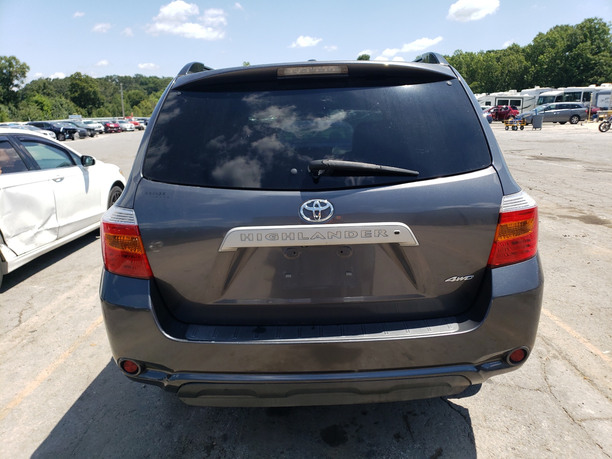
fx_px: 460
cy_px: 230
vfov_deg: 53.1
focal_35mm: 26
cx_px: 306
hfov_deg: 67.3
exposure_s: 1/2000
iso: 50
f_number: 1.5
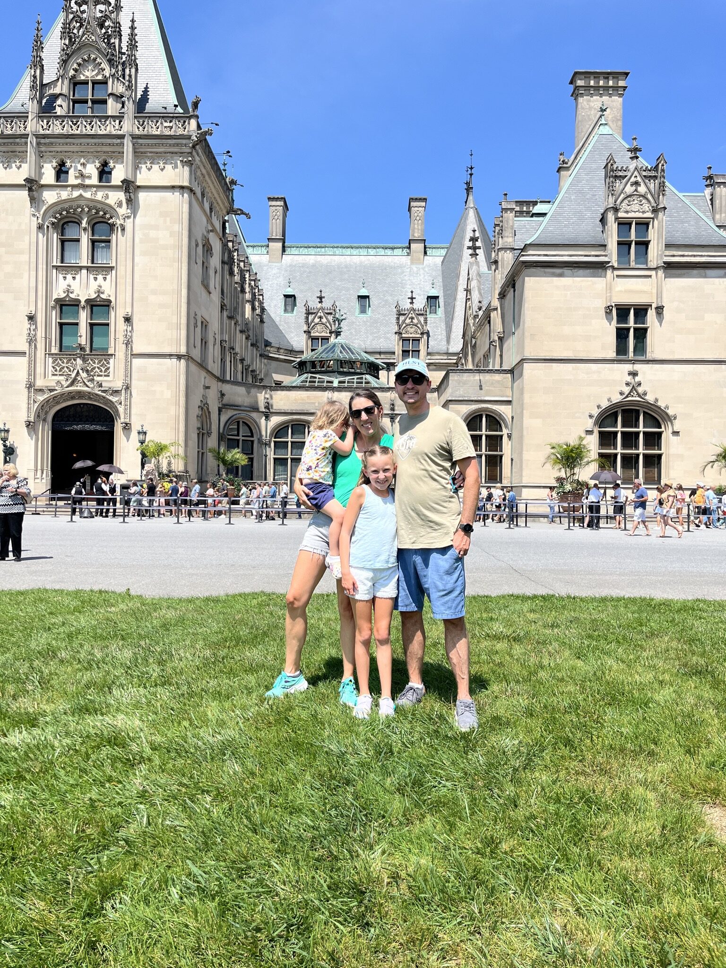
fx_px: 727
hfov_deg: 53.1
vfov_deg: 67.3
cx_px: 363
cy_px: 484
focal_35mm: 26
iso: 50
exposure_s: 1/3413
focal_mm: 5.1
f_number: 1.6
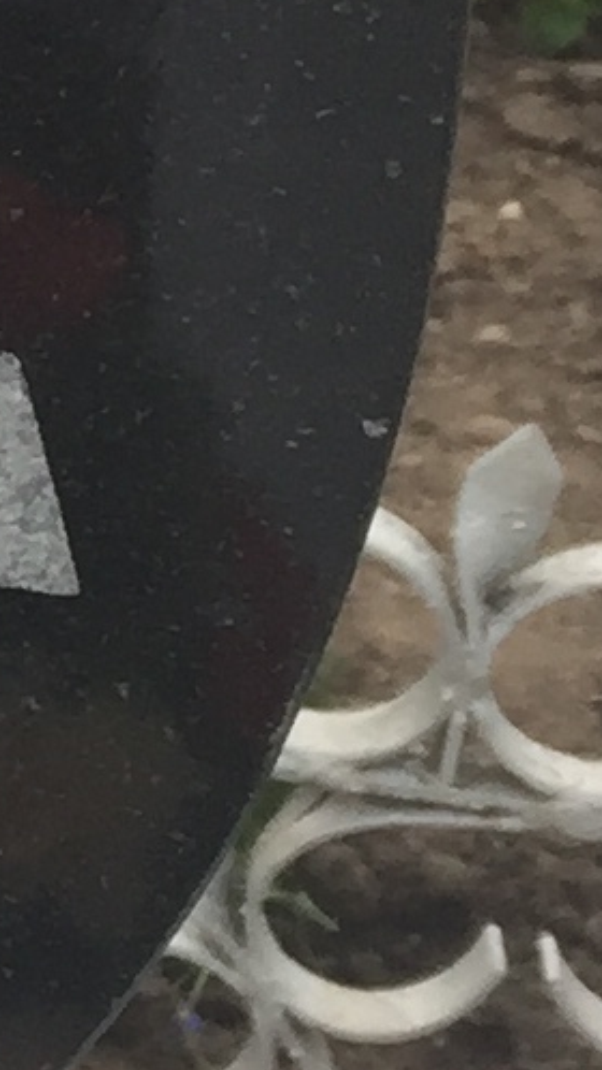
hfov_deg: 5.3
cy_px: -99
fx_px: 5876
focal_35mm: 207
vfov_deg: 10.3
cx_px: -1632
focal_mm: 4.15
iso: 32
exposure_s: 1/377
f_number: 2.2
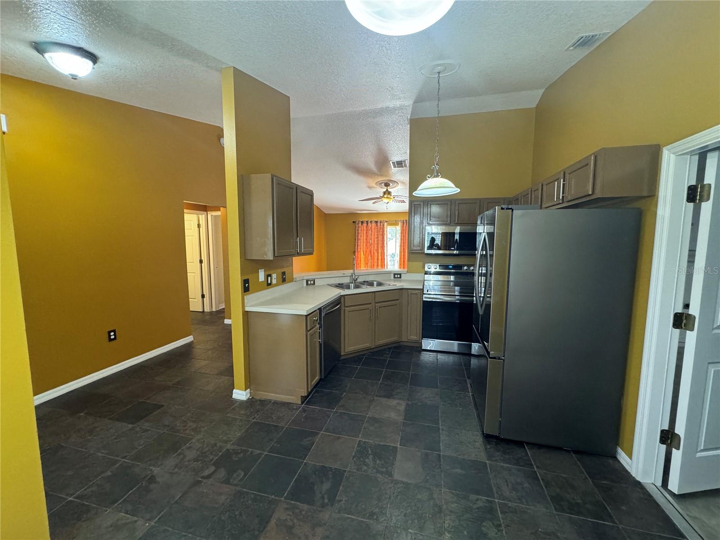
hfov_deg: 102.1
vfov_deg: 85.7
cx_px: 360
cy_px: 270
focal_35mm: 14
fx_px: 291
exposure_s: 1/60
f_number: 2.2
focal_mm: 2.22
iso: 320
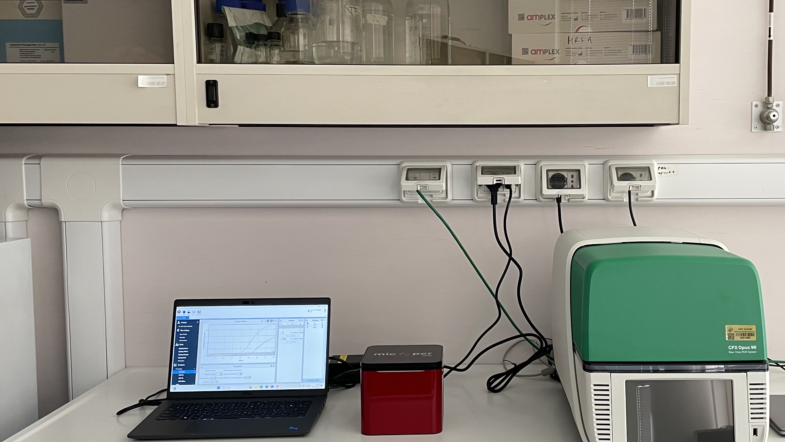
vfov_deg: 27.7
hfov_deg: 46.7
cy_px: 235
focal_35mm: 43
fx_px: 895
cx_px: 511
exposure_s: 1/50
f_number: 1.6
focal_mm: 4.2
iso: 64
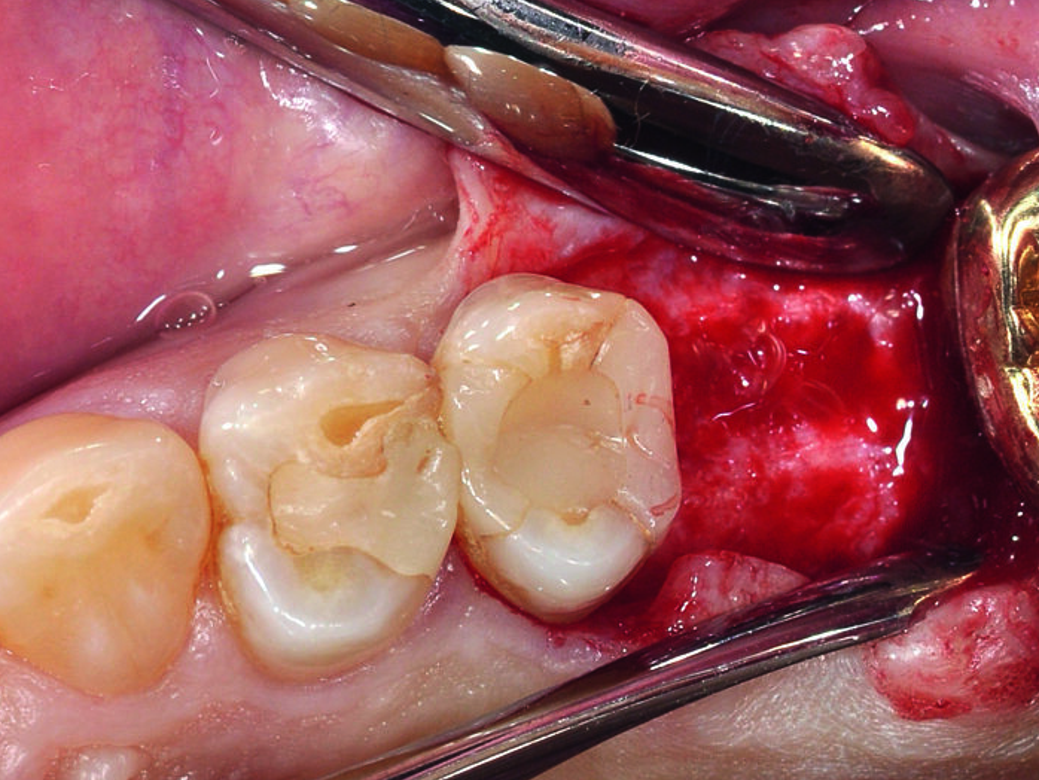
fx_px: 3363
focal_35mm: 112
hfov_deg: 17.5
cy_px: 359
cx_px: 633
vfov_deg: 13.2
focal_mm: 60
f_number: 20
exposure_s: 1/125
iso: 200
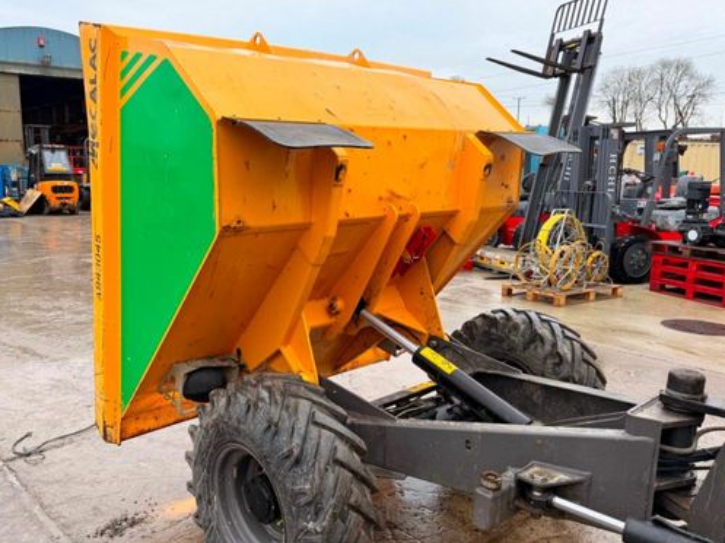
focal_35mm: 29
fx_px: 607
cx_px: 296
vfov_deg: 48.2
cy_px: 277
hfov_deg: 61.3
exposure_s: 1/188
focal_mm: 6.76
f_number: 1.78
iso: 80
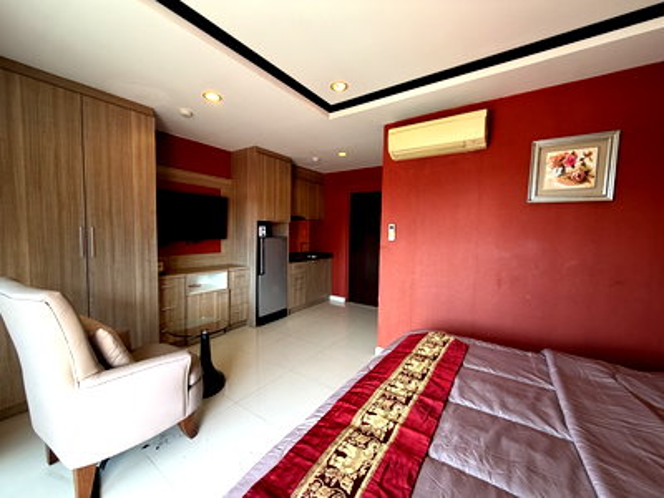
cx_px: 332
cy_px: 249
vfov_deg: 85.7
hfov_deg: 102.1
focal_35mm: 14
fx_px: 269
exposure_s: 1/100
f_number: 2.2
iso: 160
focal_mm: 2.22
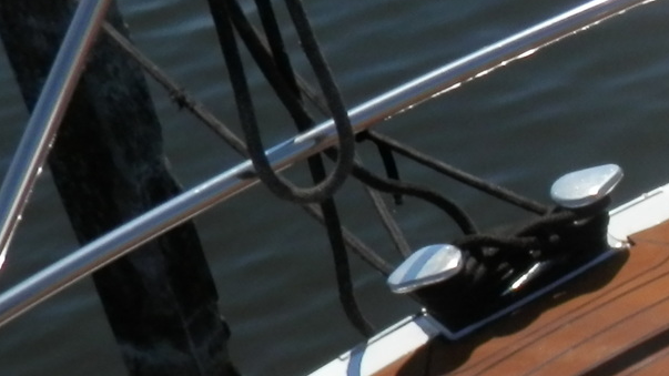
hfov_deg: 16.9
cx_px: 1041
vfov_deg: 10.6
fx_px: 2004
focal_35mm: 113
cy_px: 440
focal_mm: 4.5
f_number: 8.7
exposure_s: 1/250
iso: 80
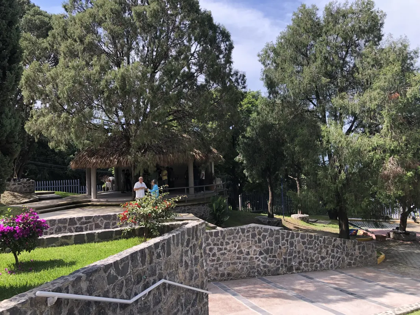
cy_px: 158
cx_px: 210
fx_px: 340
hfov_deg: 63.4
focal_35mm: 28
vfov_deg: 49.7
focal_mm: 3.99
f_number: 1.8
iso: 20
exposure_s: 1/375
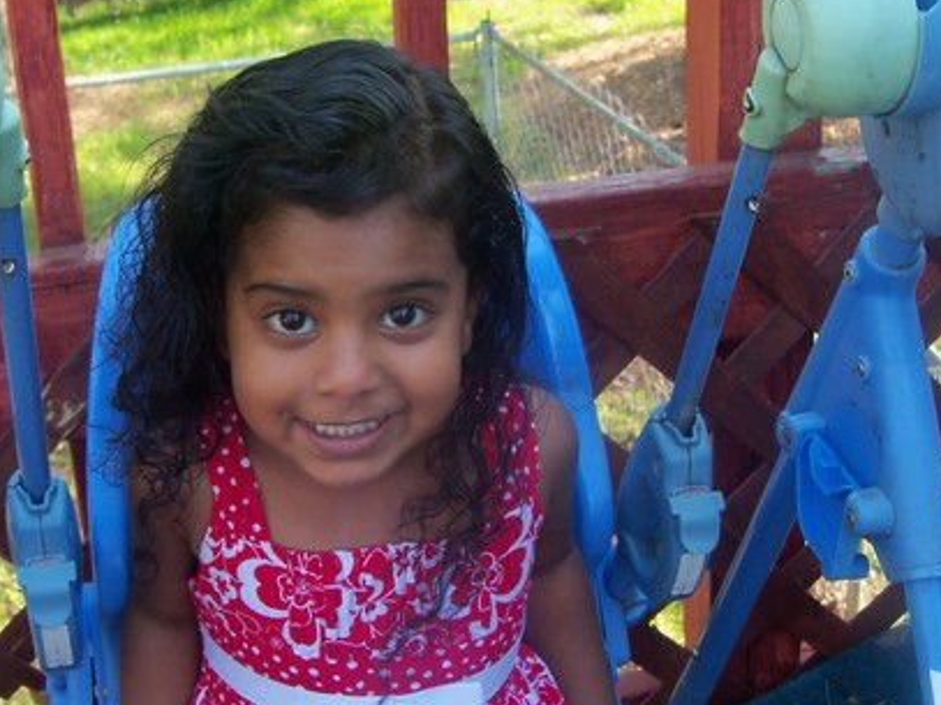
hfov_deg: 29.3
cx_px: 361
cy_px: 411
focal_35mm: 66
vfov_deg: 22.2
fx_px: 1794
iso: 100
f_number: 3.7
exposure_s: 1/40
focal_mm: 7.5
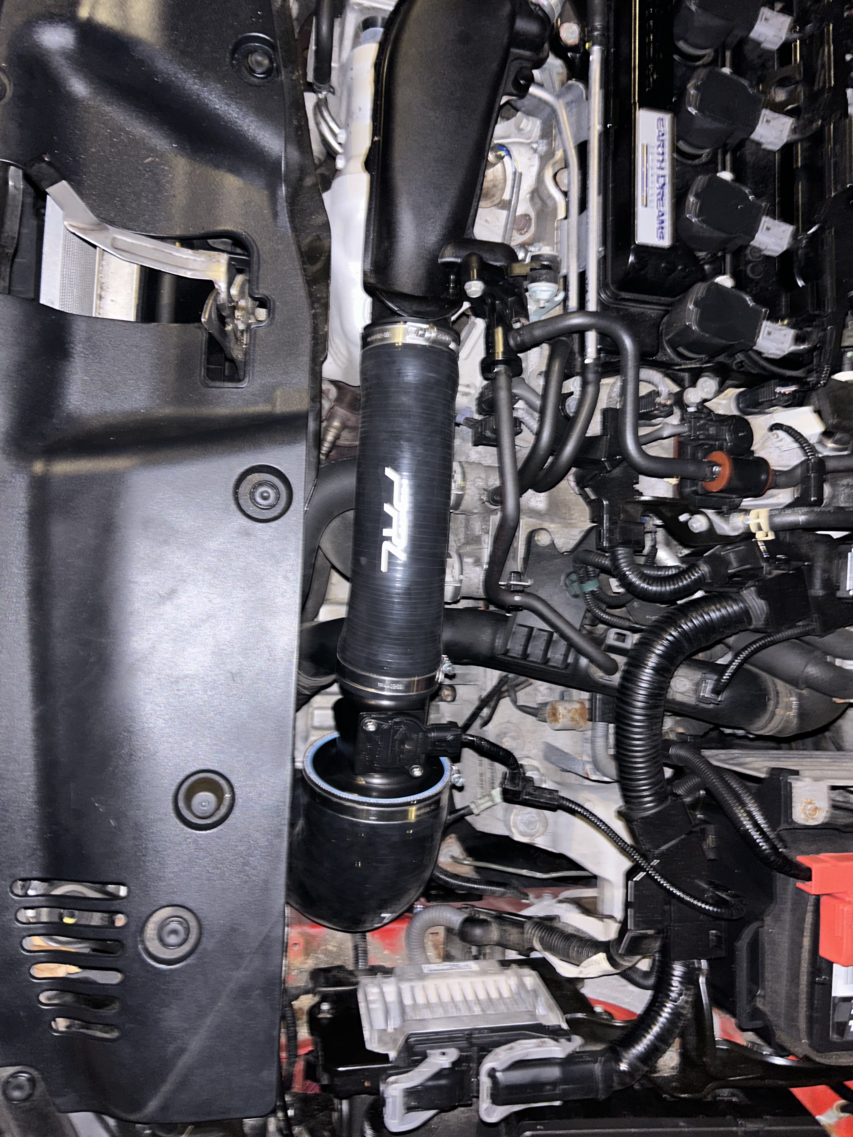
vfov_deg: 67.3
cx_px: 426
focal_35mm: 26
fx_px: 854
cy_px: 568
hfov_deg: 53.1
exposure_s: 1/4
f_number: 1.5
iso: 40
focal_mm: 5.7
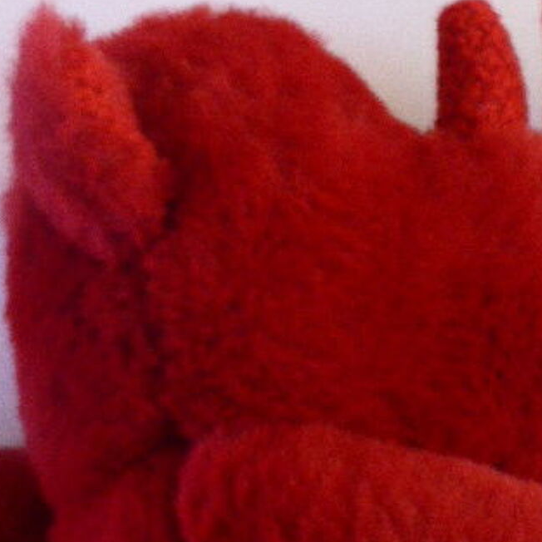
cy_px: 337
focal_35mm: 103
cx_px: 323
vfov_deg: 16.9
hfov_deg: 16.9
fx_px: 1825
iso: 800
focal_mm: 9.7
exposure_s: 1/4
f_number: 4.6
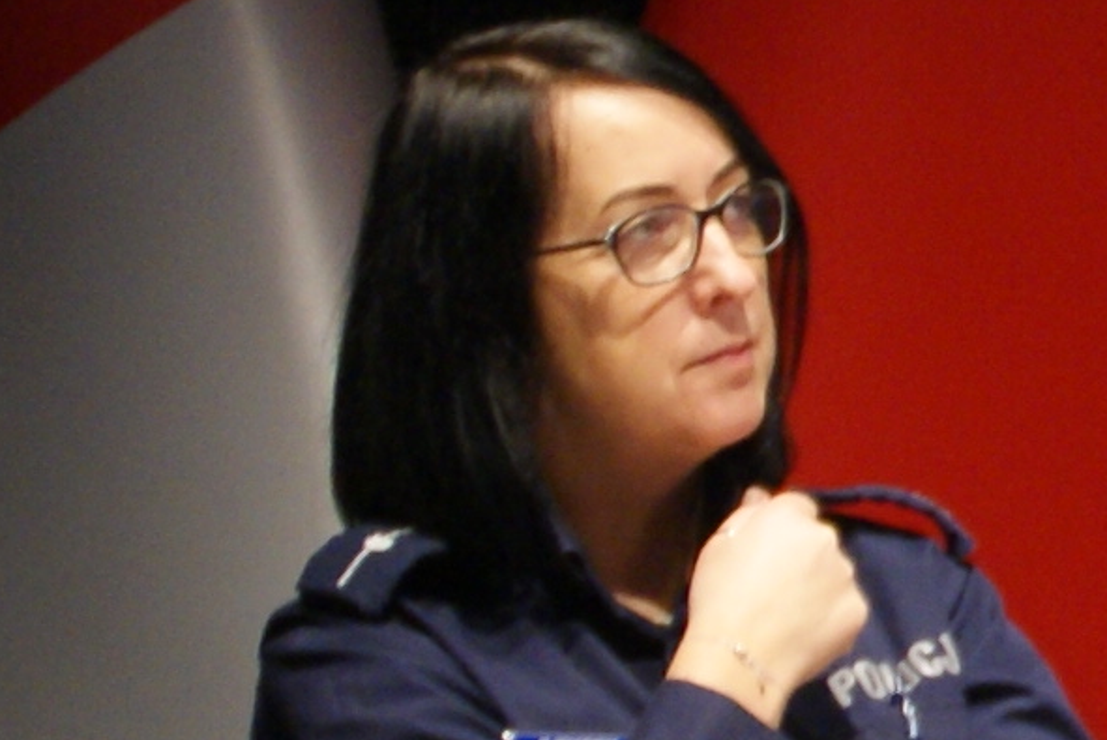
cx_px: 2027
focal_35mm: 295
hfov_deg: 6.8
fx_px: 9078
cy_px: 504
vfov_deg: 4.7
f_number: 4
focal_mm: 30
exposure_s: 1/30
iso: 400
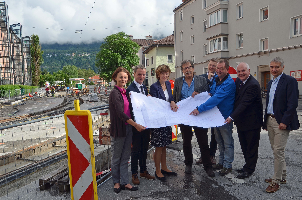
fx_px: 264
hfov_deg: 59.6
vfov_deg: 41.5
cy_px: 100
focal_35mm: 32
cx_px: 151
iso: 140
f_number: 8
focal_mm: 21
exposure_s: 1/250
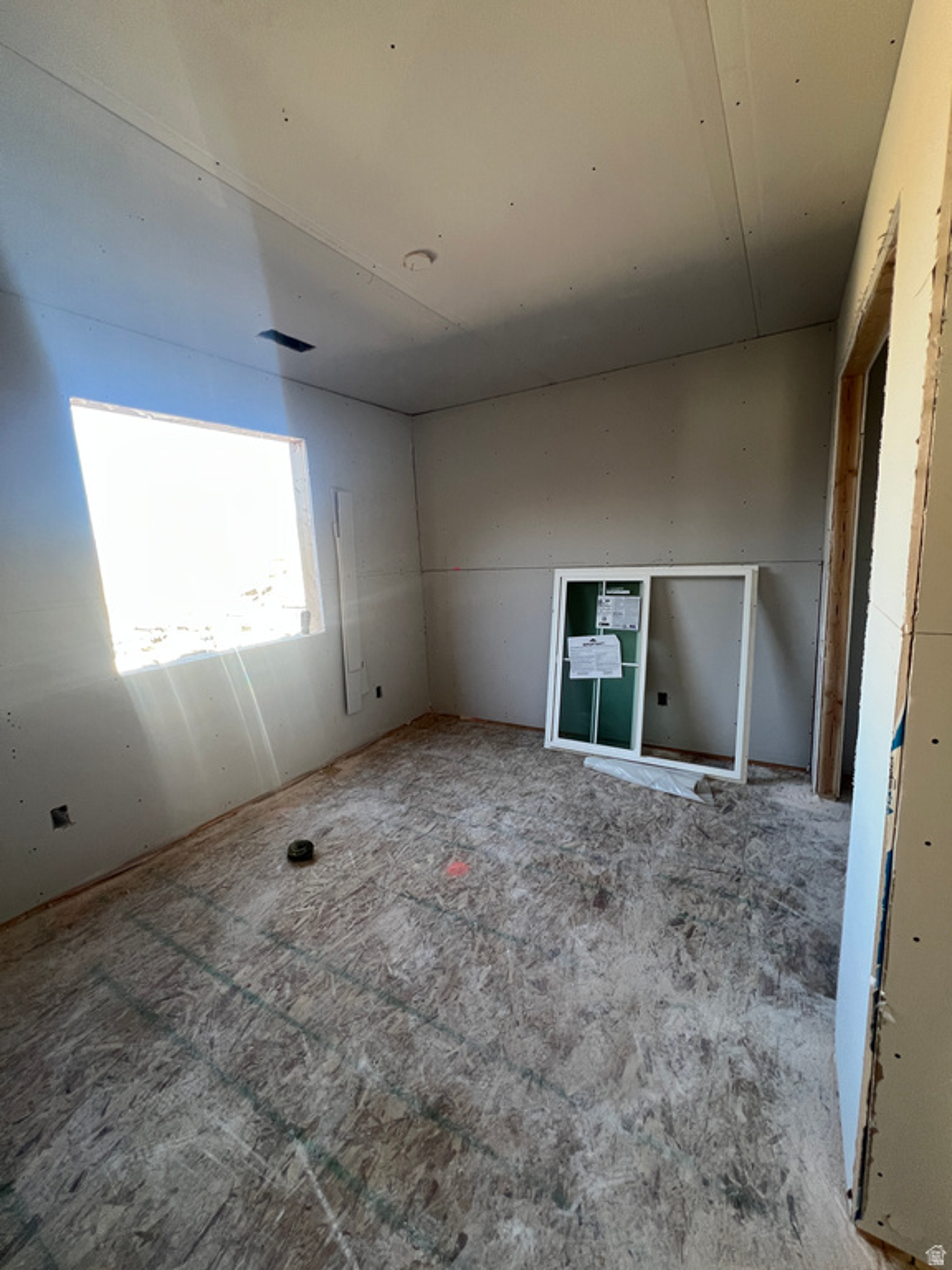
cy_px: 635
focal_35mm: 13
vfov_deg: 106.2
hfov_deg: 89.9
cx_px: 476
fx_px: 477
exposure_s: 1/99
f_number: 1.8
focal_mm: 1.57
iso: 125
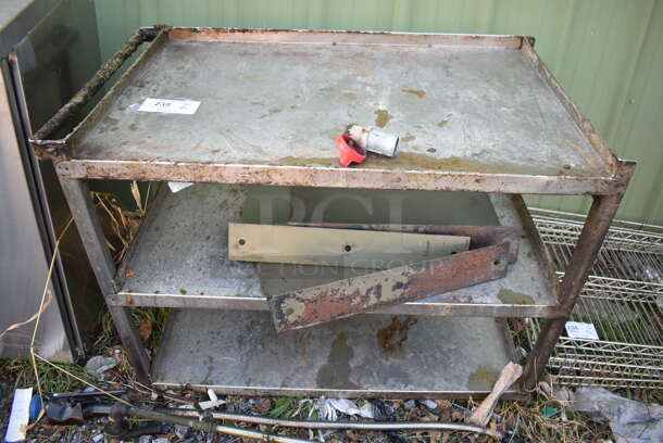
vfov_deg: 48.0
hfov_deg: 67.3
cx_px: 332
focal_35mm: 27
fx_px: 498
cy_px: 222
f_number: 3.5
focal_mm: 18
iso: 500
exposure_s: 1/250
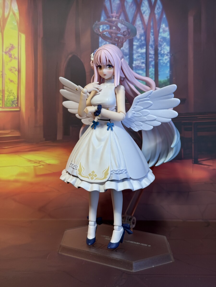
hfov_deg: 30.3
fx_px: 399
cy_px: 144
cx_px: 108
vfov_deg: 39.7
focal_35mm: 48
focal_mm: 6.76
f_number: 1.78
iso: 50
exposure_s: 1/60
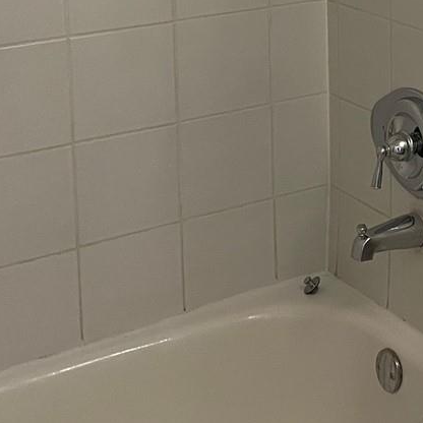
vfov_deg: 19.3
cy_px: -77
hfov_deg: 19.2
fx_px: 1175
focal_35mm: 85
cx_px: 517
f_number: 1.6
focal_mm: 5.1
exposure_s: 1/60
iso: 250
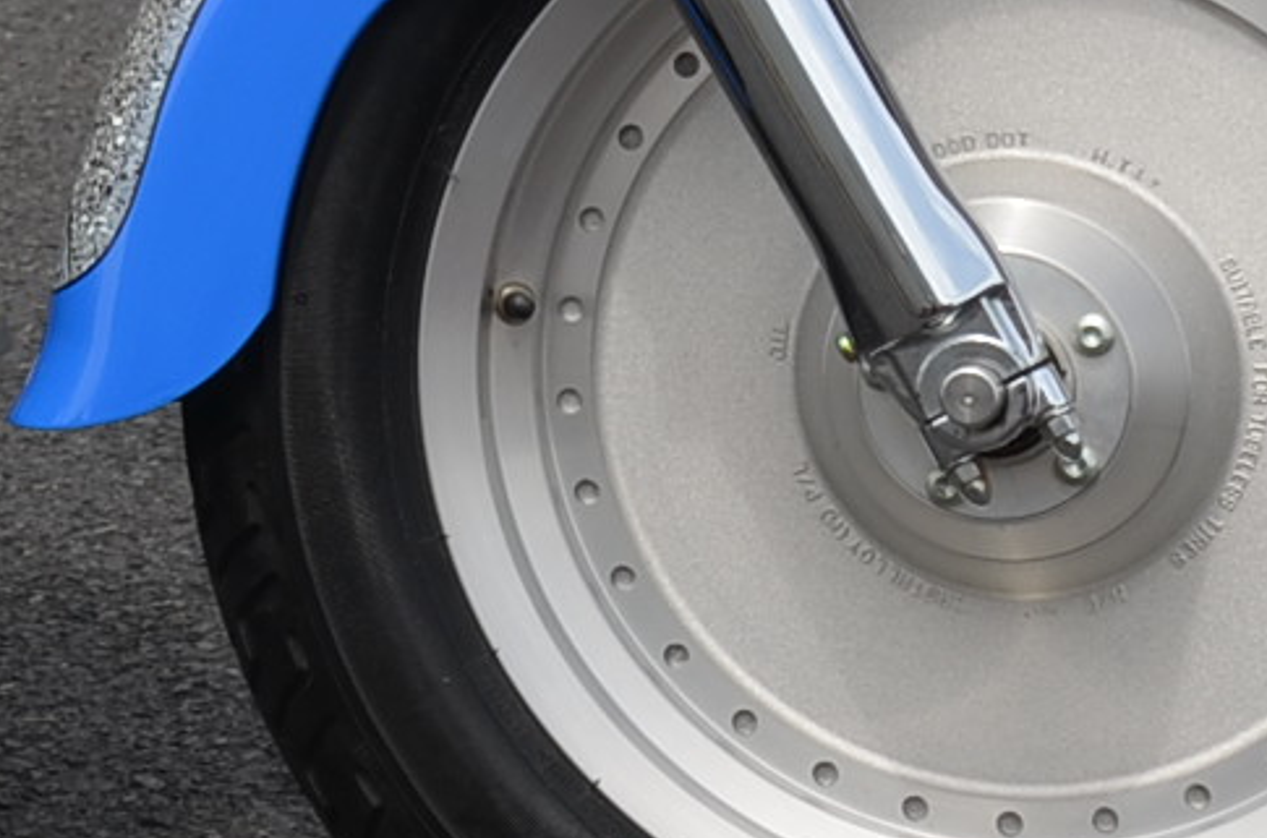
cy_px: -525
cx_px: -940
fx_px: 10710
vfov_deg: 4.4
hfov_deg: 6.6
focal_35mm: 305
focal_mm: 40
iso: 110
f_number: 8
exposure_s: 1/250
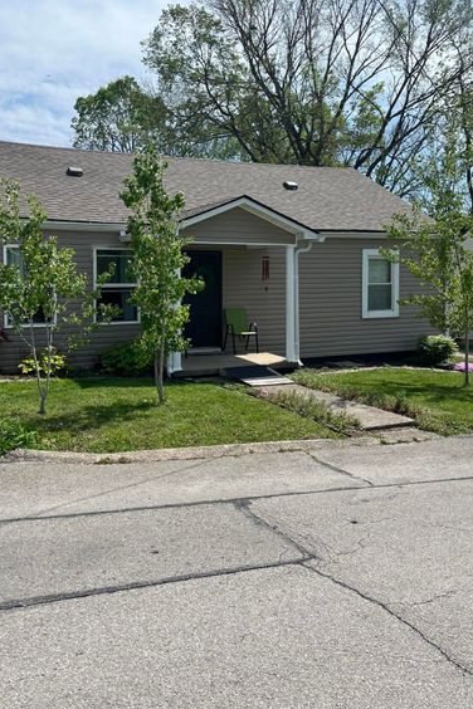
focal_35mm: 32
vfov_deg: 58.3
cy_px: 291
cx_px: 231
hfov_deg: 41.1
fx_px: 631
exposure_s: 1/5319
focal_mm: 5.1
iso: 50
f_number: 1.6
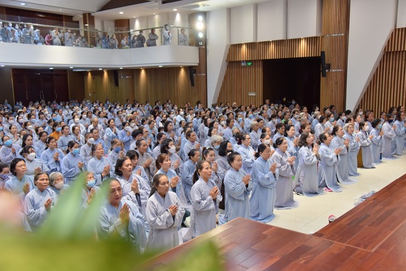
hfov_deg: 53.1
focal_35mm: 36
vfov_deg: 36.9
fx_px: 406
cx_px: 206
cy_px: 137
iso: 1000
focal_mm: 35
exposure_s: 1/125
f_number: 5
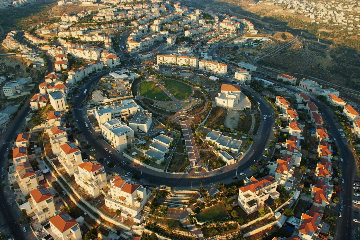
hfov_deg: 69.3
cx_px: 180
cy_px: 120
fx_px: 260
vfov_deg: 49.6
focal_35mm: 26
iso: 400
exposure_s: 1/400
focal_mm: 17
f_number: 5.6
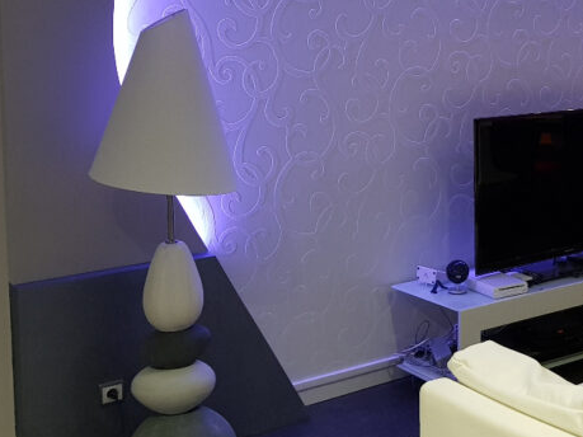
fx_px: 977
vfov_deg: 24.9
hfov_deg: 31.8
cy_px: 100
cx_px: 511
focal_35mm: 58
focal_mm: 4.2
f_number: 1.7
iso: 250
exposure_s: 1/33
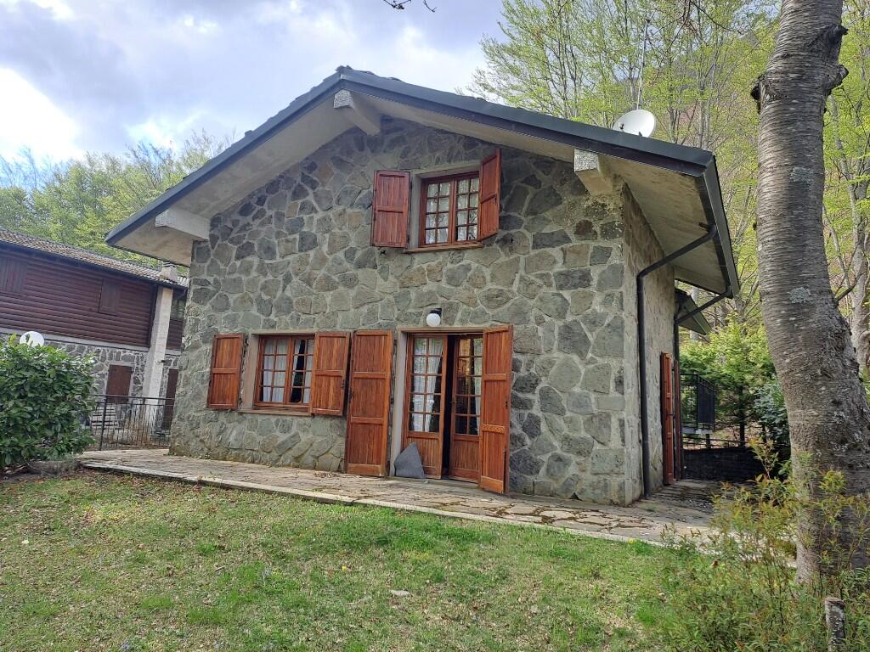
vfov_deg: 54.9
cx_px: 435
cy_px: 326
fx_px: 628
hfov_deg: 69.4
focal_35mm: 25
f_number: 1.8
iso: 32
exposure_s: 1/201
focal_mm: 4.65
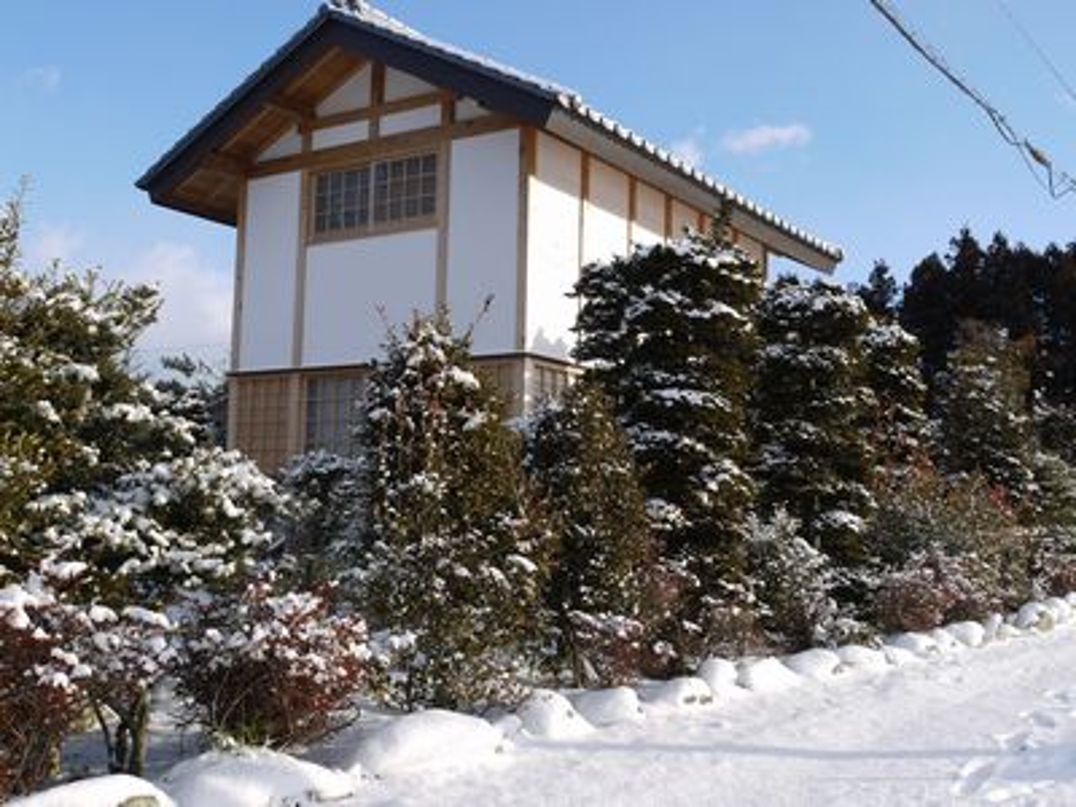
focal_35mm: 40
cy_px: 404
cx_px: 538
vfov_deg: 36.0
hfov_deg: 46.8
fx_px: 1243
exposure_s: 1/200
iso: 100
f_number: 8
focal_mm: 20
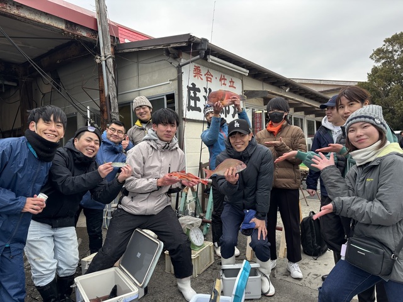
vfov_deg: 53.1
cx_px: 202
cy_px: 151
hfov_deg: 67.3
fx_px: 303
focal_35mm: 26
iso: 50
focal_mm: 5.96
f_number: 1.6
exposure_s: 1/361
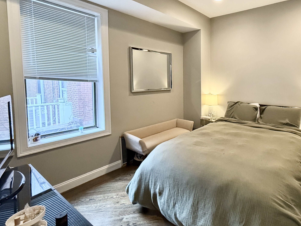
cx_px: 208
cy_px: 93
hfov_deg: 78.2
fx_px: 174
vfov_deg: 65.5
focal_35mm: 20
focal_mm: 2.22
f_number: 2.2
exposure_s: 1/120
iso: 640
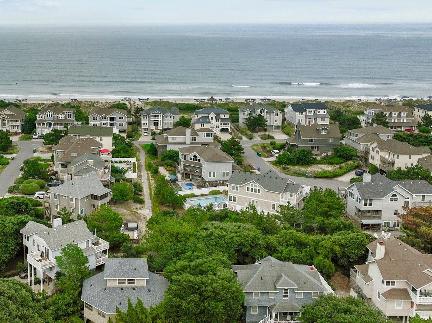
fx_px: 524
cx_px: 123
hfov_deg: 43.7
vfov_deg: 34.1
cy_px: 119
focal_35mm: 42
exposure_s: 1/4000
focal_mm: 12.29
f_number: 2.8
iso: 150
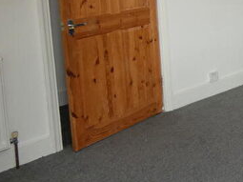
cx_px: 330
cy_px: -14
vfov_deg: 24.9
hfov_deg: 27.8
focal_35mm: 55
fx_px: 386
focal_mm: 3.6
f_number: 2.8
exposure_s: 1/60
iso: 125
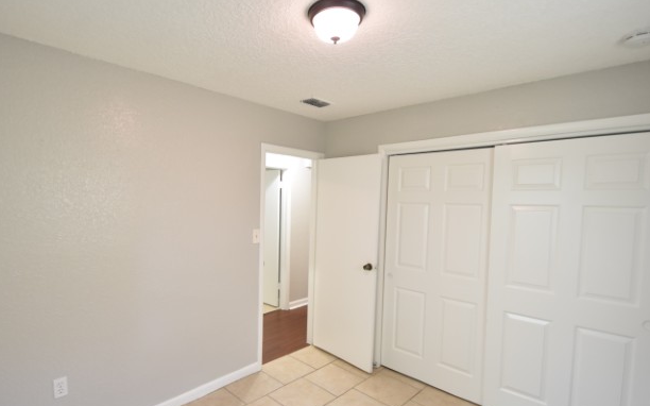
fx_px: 319
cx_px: 291
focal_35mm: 18
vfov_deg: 64.9
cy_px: 217
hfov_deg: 90.8
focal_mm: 10
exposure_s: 1/20
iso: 800
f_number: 3.5
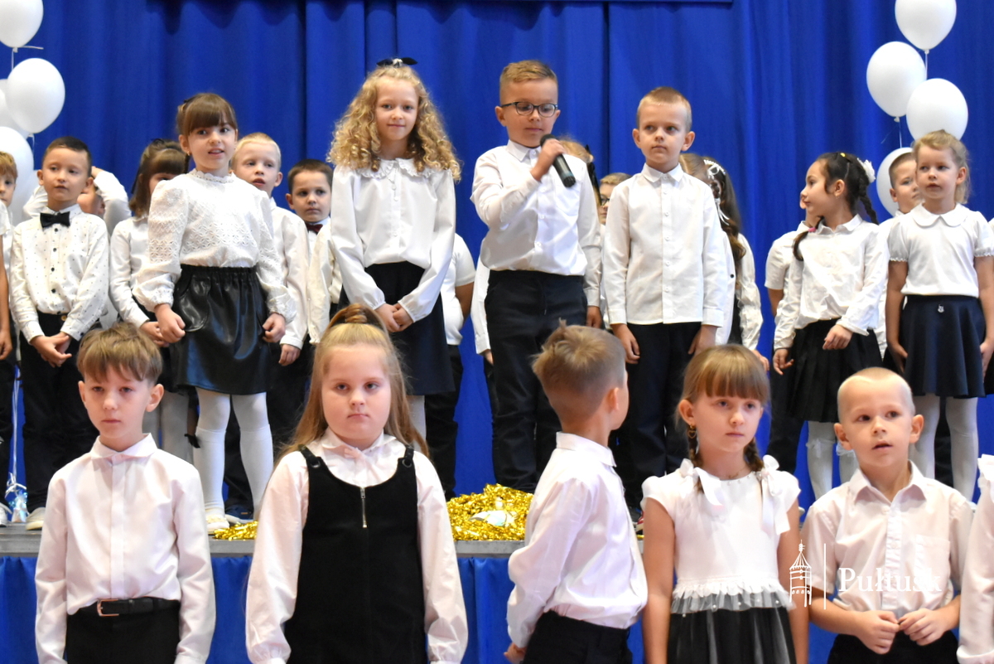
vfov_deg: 18.9
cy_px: 332
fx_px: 1989
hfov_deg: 28.1
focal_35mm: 72
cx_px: 497
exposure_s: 1/60
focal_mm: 48
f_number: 5.3
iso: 2800
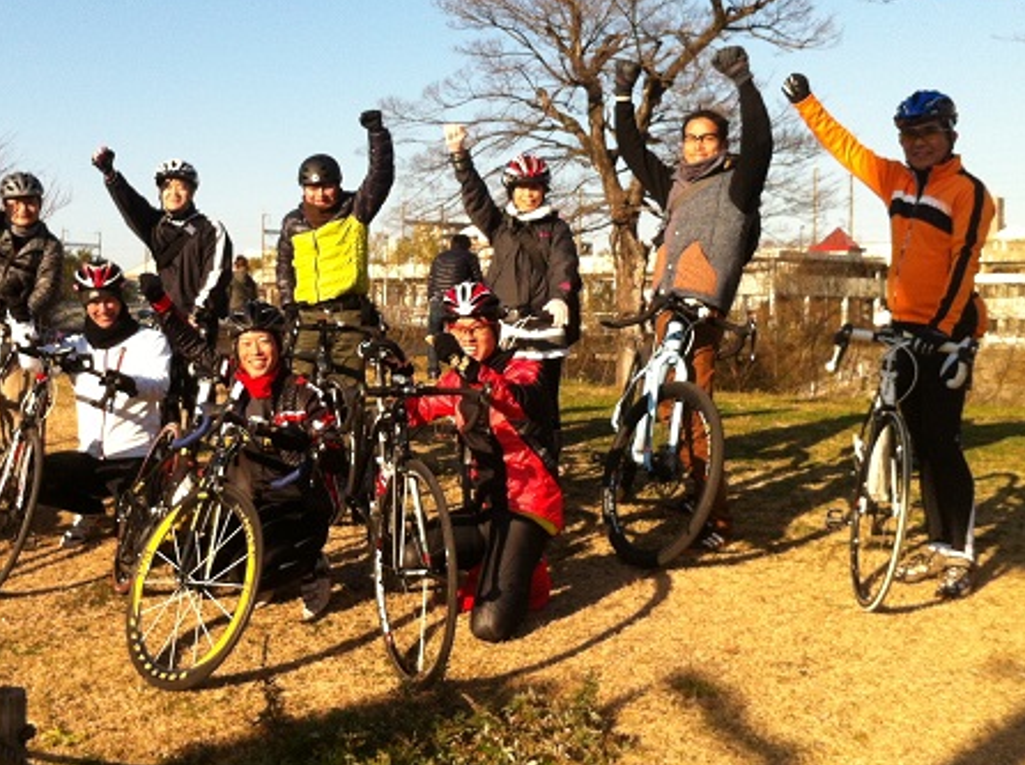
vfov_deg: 28.4
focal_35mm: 51
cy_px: 307
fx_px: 1508
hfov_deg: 37.2
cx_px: 361
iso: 80
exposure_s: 1/1005
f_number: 2.8
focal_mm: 3.85
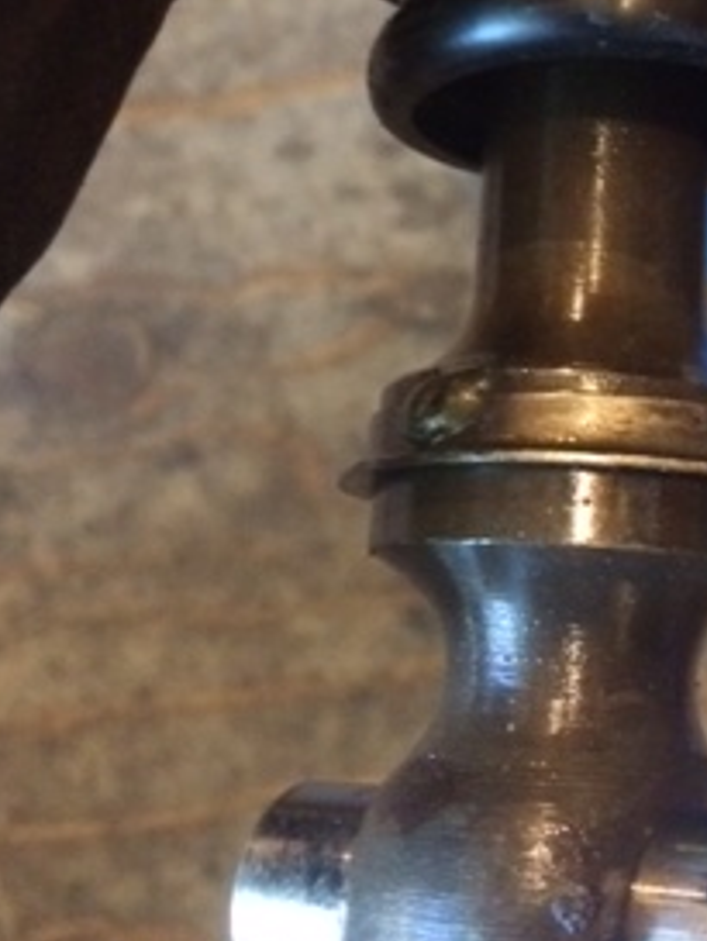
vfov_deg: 27.3
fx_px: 1850
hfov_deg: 21.3
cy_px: 52
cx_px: 593
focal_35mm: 68
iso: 500
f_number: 2.2
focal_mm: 4.15
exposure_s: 1/15
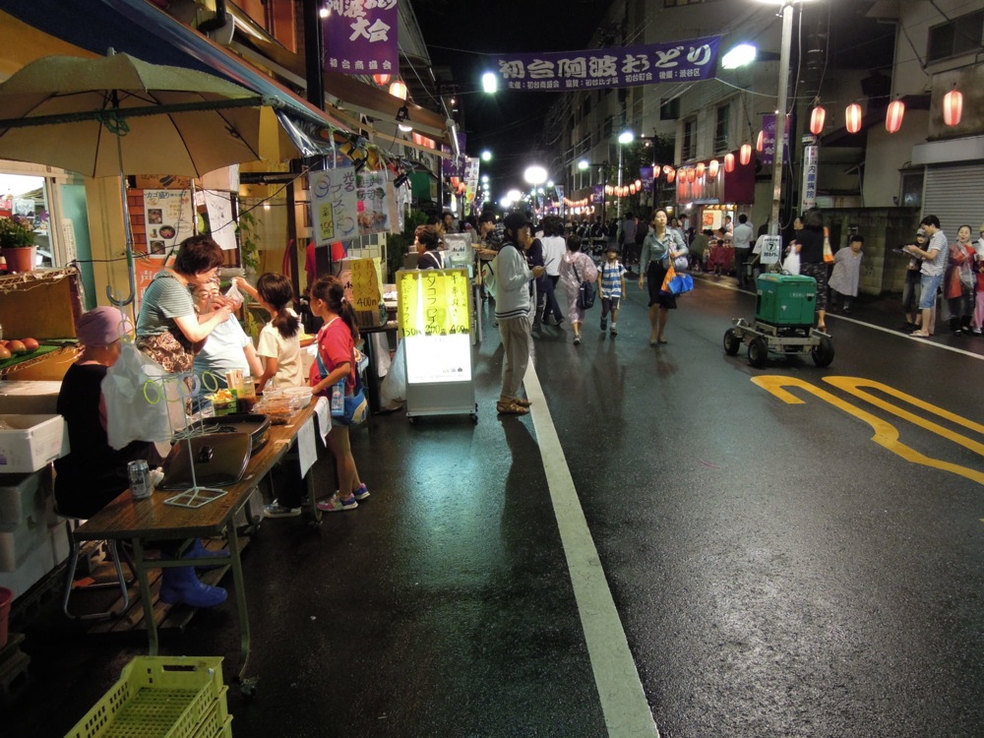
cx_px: 492
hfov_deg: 63.4
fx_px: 796
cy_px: 369
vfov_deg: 49.7
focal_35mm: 28
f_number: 2.8
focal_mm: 5
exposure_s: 1/30
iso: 400
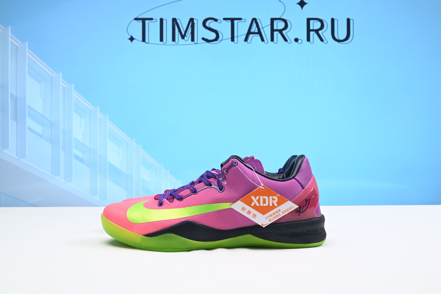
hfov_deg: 50.7
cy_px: 147
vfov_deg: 35.1
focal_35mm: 38
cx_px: 220
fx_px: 466
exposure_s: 1/2
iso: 100
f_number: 16
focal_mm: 38
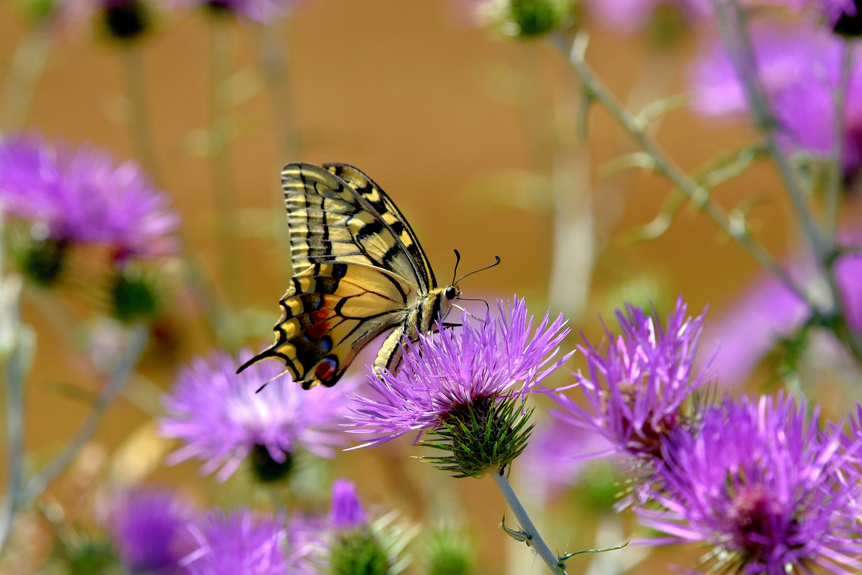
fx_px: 9697
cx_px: 431
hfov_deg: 5.1
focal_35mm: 405
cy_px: 288
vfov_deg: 3.4
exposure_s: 1/800
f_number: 9
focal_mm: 270
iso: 200
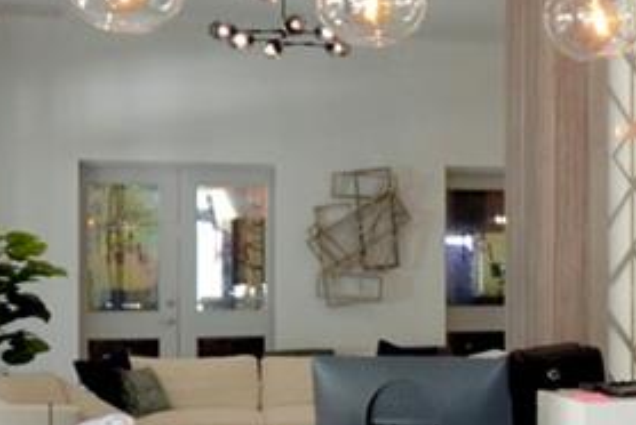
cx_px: 744
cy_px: 209
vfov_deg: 15.9
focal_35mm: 86
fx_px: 1521
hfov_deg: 22.0
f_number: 4.5
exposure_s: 1/80
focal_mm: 10
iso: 400
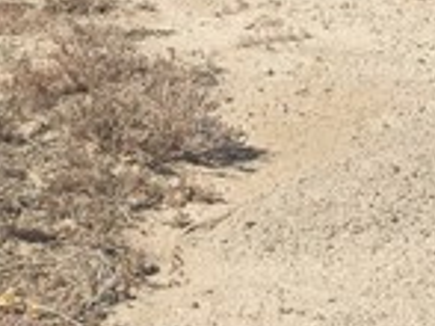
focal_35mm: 126
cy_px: 104
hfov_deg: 15.6
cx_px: 181
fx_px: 1582
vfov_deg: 11.7
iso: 25
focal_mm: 4.15
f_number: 2.2
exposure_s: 1/2959
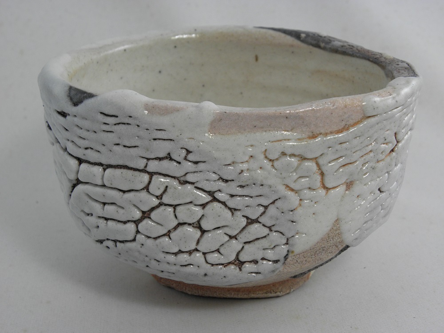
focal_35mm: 55
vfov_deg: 26.6
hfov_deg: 34.9
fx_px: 705
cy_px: 166
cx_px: 222
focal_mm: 9.93
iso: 125
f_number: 3.6
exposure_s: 1/40
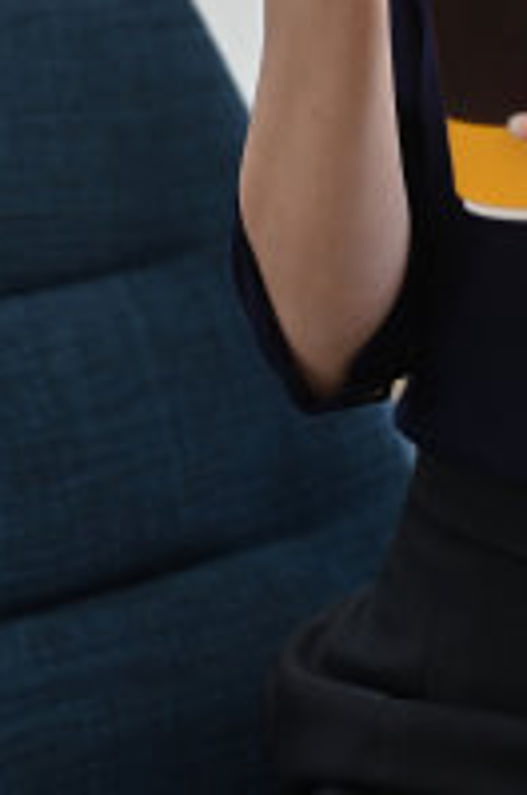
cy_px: -252
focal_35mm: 154
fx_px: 3393
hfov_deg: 8.8
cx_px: 679
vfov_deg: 12.9
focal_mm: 50
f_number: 2.8
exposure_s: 1/400
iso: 500
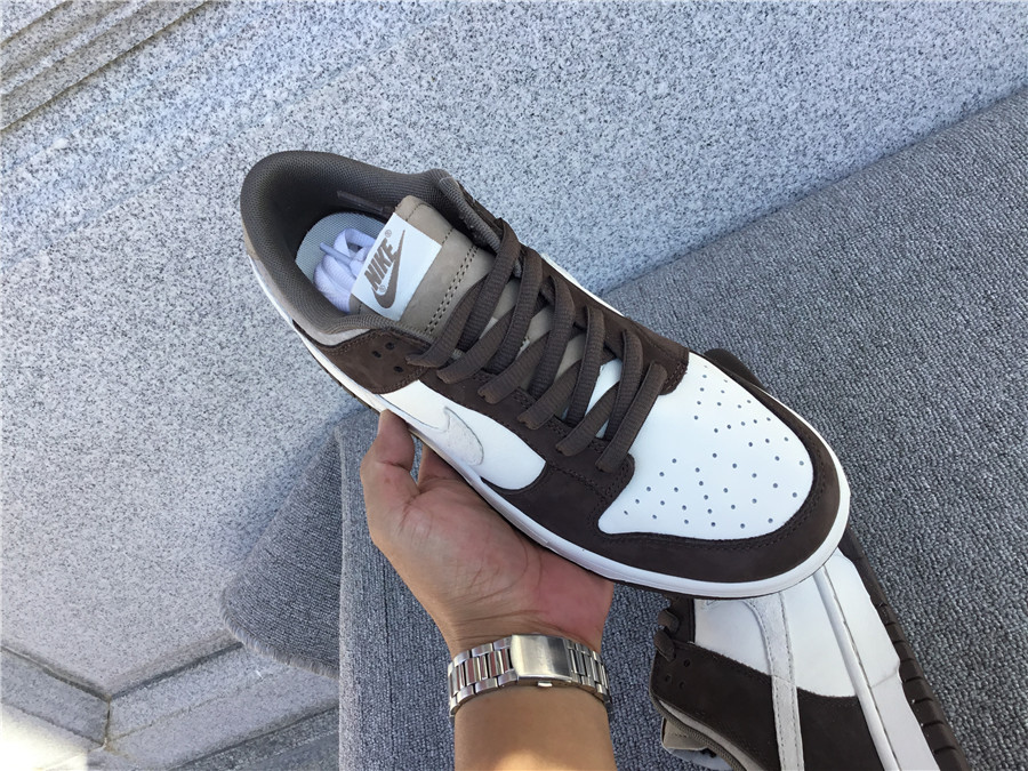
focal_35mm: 31
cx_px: 514
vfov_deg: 45.4
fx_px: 921
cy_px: 386
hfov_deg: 58.4
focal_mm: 3.3
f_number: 2.4
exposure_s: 1/369
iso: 25
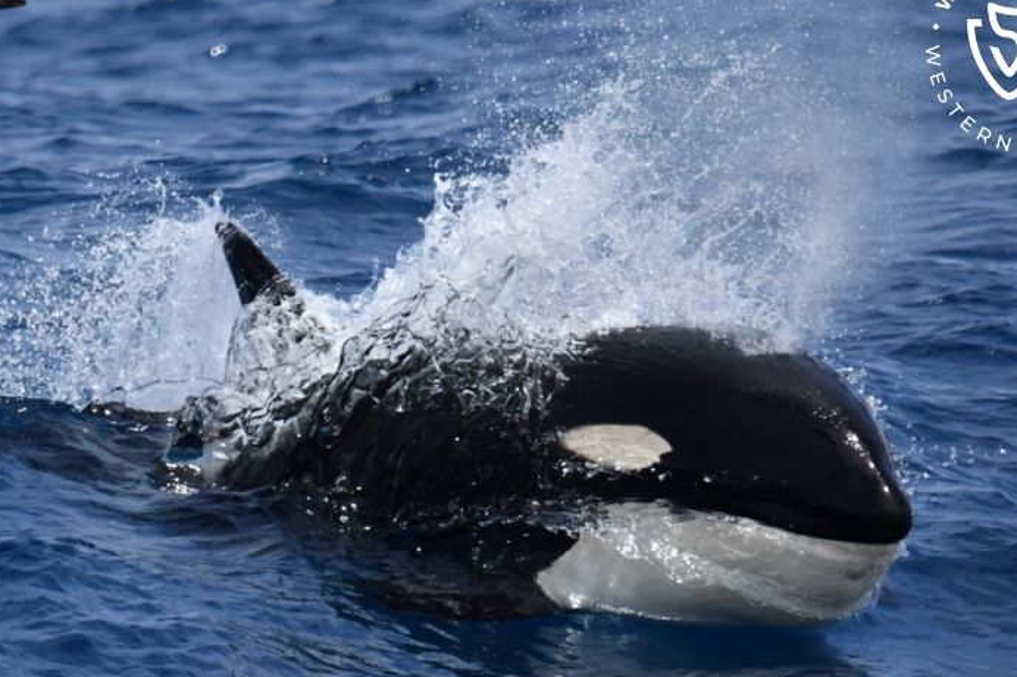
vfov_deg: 2.0
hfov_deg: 3.0
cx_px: 554
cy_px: 331
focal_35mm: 694
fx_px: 19600
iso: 1250
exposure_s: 1/8000
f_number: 6.3
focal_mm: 600
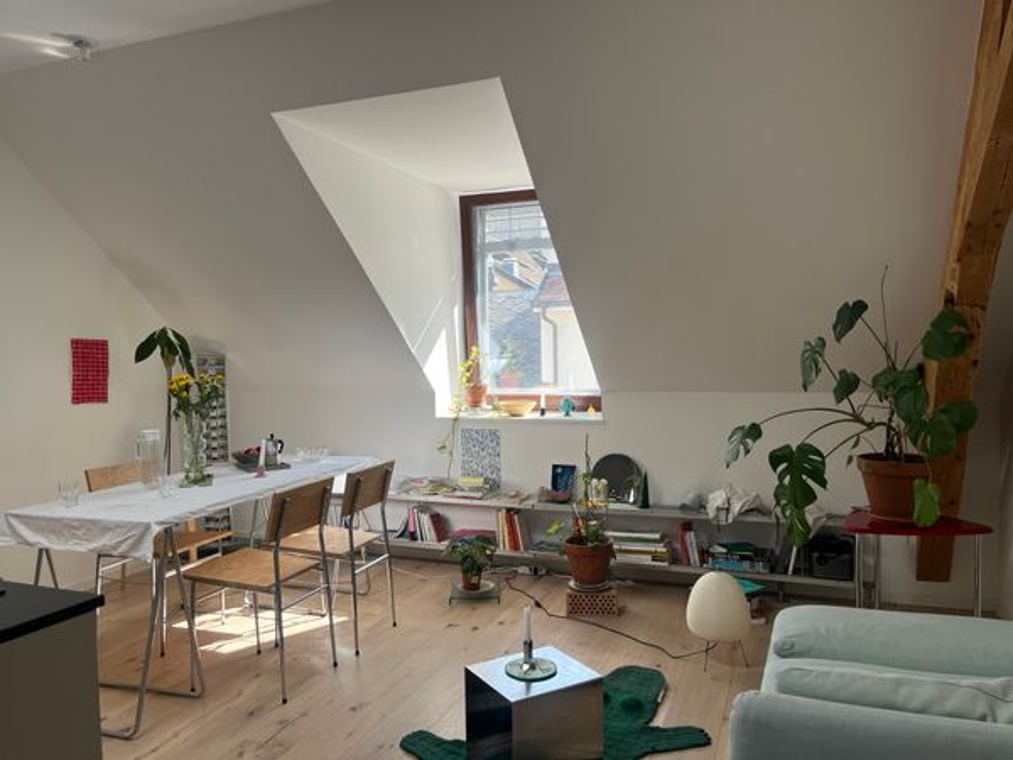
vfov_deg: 53.1
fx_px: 761
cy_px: 380
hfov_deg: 67.3
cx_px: 506
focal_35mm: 26
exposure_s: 1/349
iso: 50
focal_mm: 5.1
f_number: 1.6
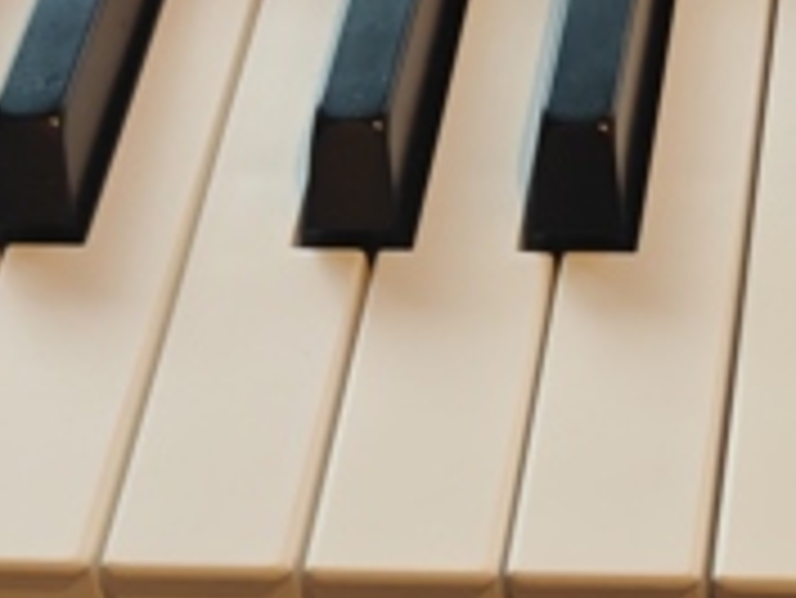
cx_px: 908
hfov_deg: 14.7
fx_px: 2991
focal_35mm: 130
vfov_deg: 11.3
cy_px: 58
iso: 800
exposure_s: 1/100
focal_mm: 6.06
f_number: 1.6
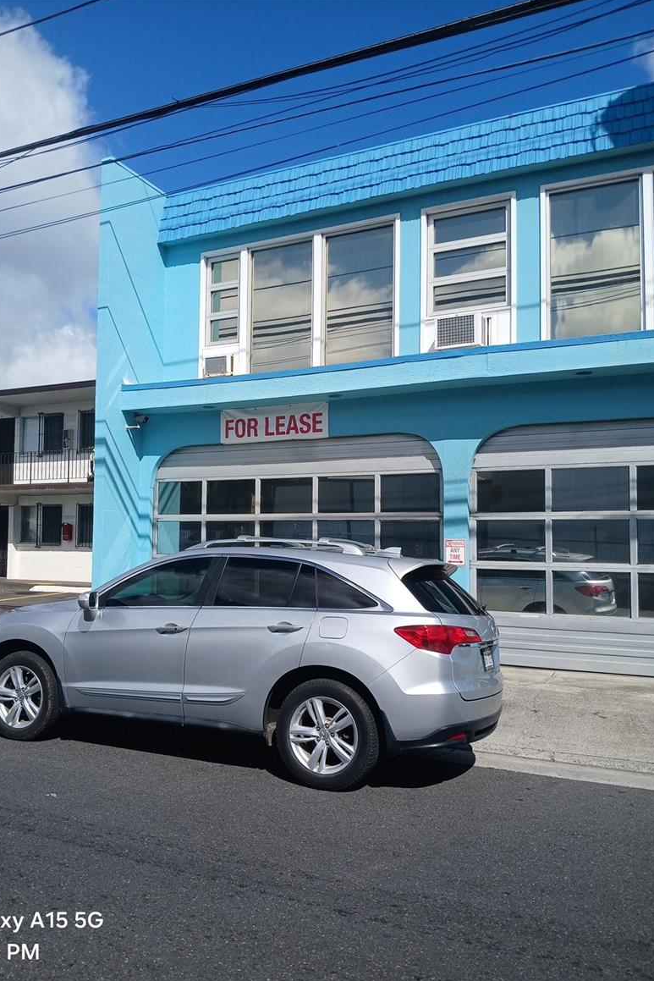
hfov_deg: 46.3
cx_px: 287
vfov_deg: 65.5
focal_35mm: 28
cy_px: 504
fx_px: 763
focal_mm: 3.98
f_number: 1.8
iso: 20
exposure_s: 1/910
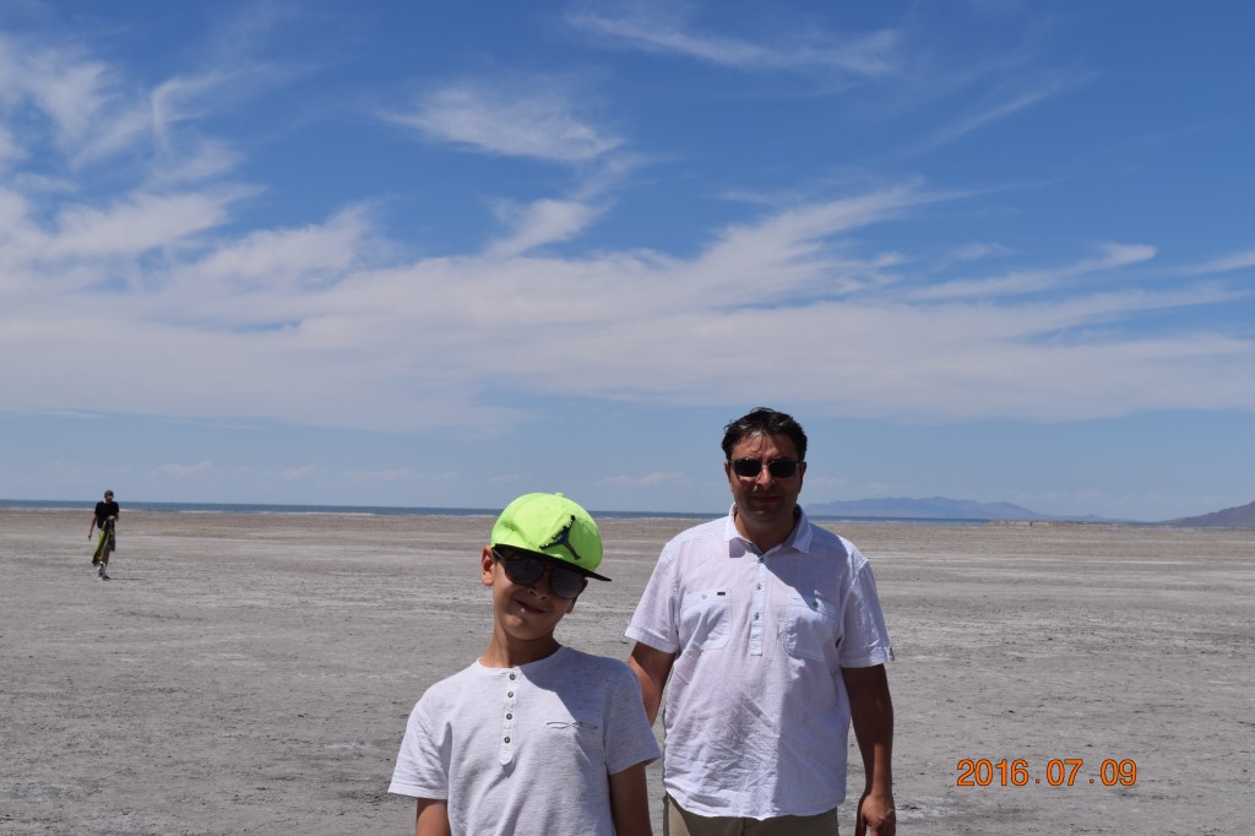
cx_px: 628
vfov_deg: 21.6
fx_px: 2195
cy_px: 418
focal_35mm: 63
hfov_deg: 31.9
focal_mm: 42
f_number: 13
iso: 200
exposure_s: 1/640
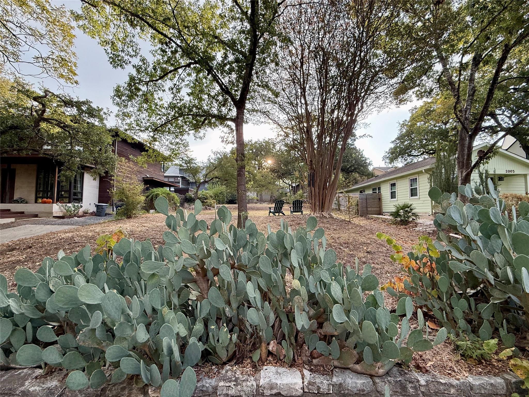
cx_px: 264
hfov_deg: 102.1
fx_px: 214
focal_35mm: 14
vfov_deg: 85.7
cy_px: 198
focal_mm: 2.22
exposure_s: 1/193
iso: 64
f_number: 2.2
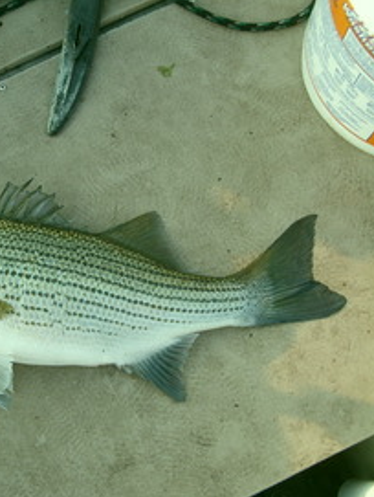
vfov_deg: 34.3
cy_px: 260
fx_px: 805
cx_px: 20
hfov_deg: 25.2
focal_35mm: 56
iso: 50
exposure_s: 1/184
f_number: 2.8
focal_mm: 6.3
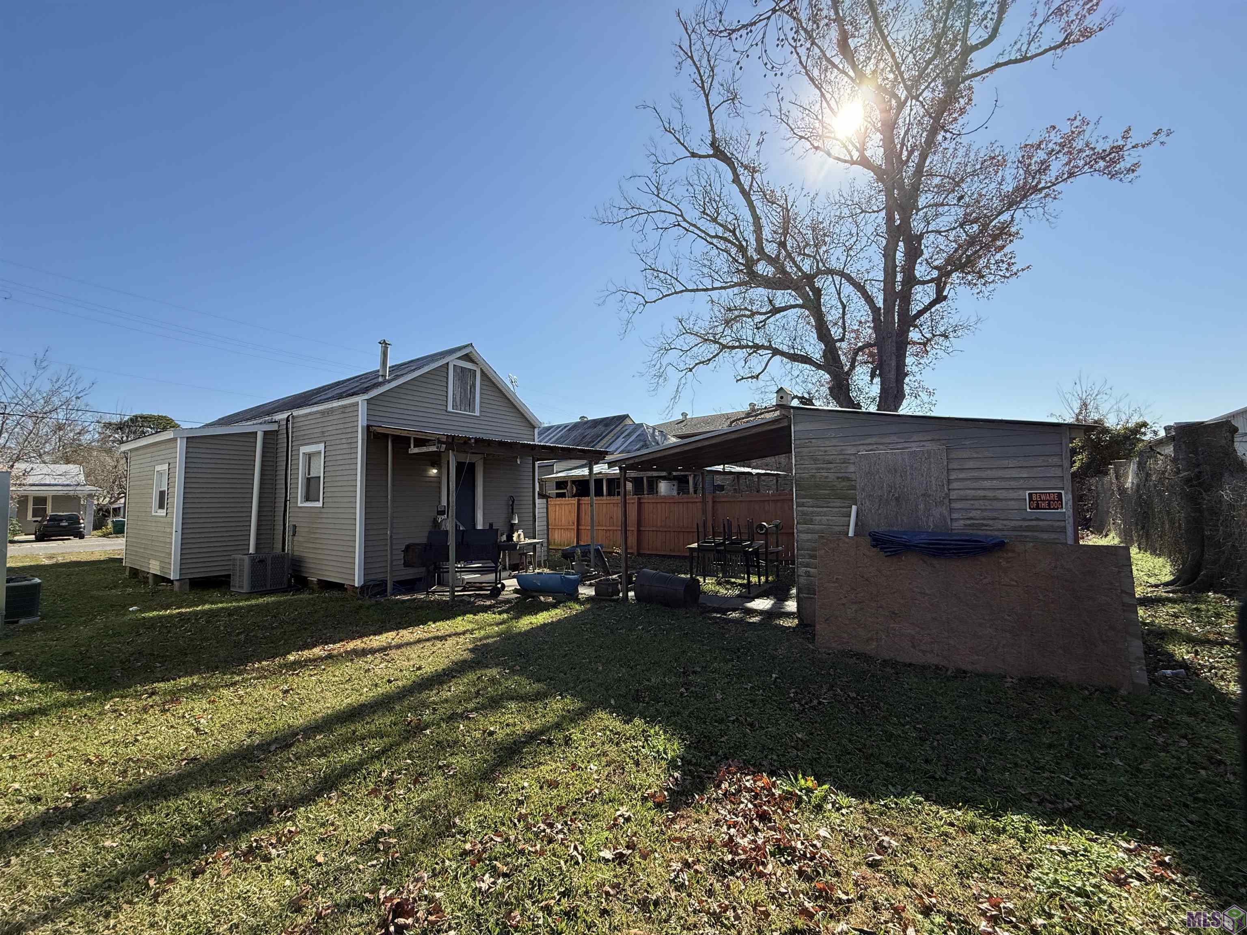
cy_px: 468
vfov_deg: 85.7
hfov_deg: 102.1
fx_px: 504
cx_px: 624
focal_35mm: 14
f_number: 2.2
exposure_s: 1/2092
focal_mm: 2.22
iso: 64
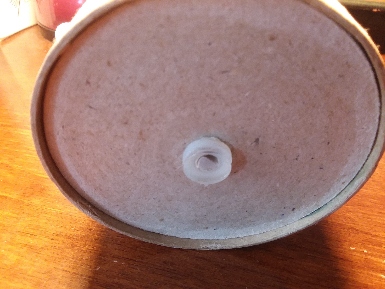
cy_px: 144
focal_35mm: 27
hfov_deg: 65.3
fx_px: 300
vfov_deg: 51.4
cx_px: 192
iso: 200
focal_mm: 2.91
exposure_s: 1/24
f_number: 1.9
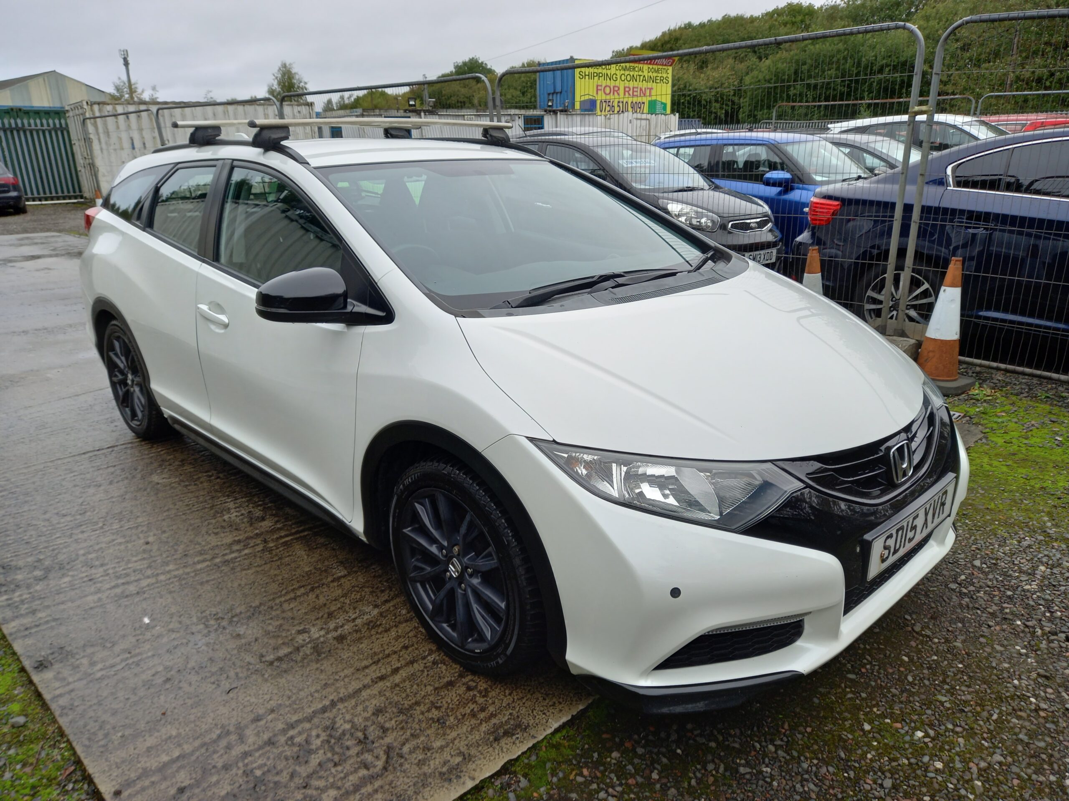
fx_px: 772
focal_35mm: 25
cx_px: 534
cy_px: 400
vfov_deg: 54.9
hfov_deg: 69.4
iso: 40
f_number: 2
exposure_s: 1/120
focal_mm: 4.6
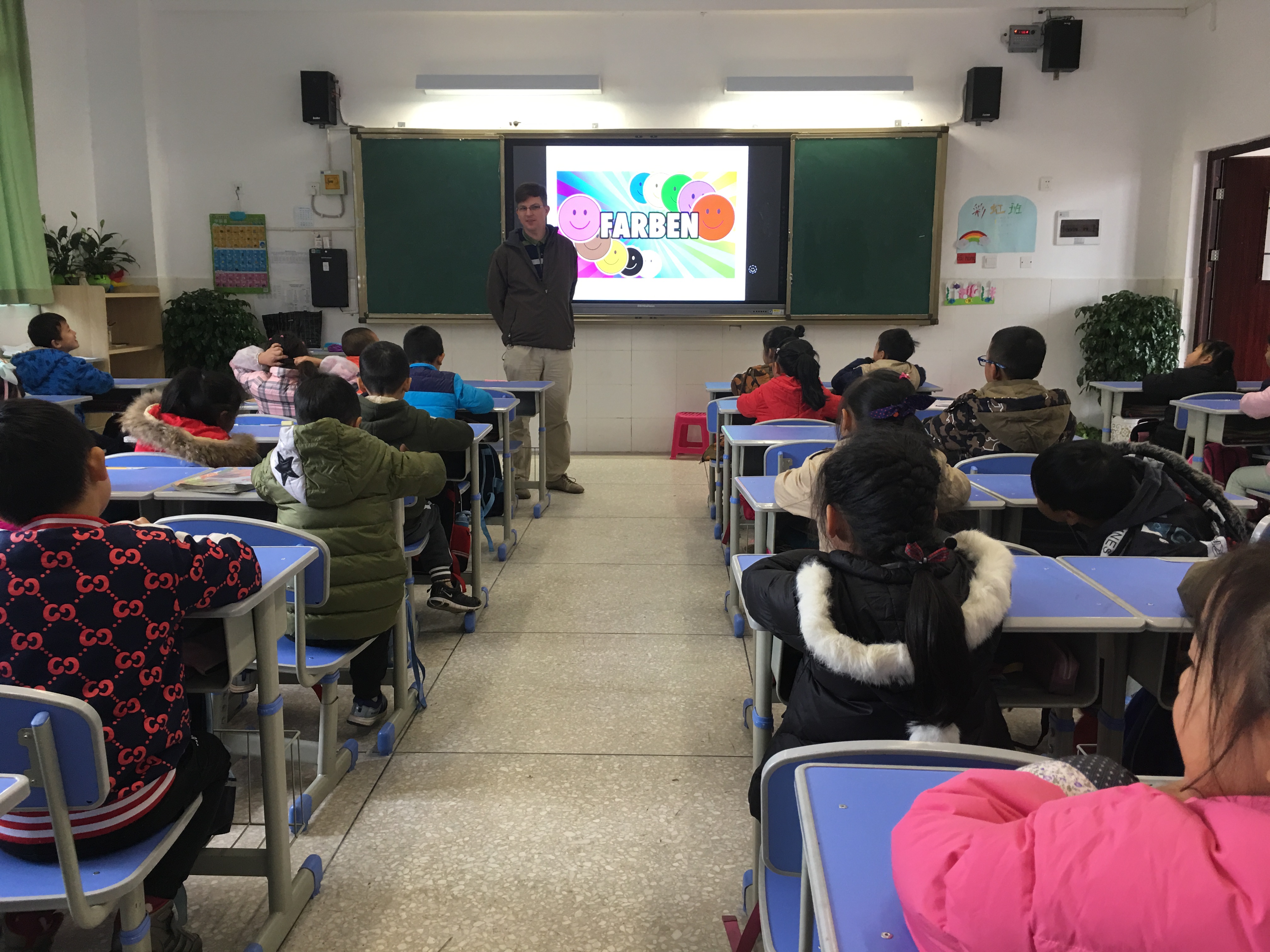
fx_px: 1064
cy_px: 476
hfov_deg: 61.7
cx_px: 635
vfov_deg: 48.2
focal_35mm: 29
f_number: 2.2
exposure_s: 1/17
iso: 50
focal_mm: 4.15
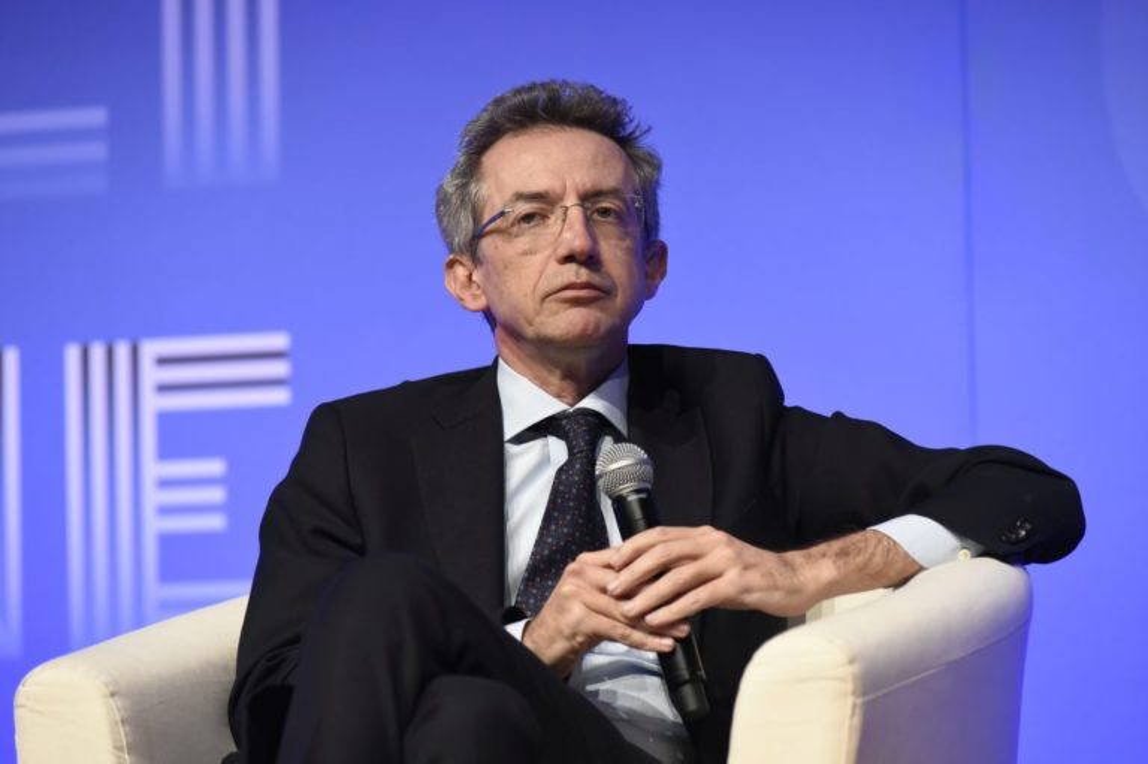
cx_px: 574
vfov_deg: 7.4
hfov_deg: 11.1
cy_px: 382
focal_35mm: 185
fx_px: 5895
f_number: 5
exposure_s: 1/125
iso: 3200
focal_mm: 185
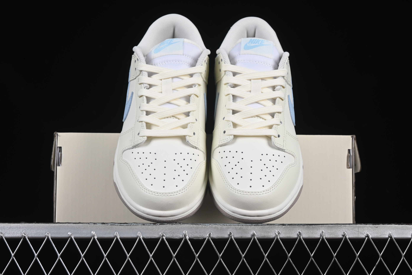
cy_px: 138
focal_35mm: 75
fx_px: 858
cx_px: 206
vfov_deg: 18.2
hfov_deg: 27.0
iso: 160
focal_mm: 50
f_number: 8
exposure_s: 1/80
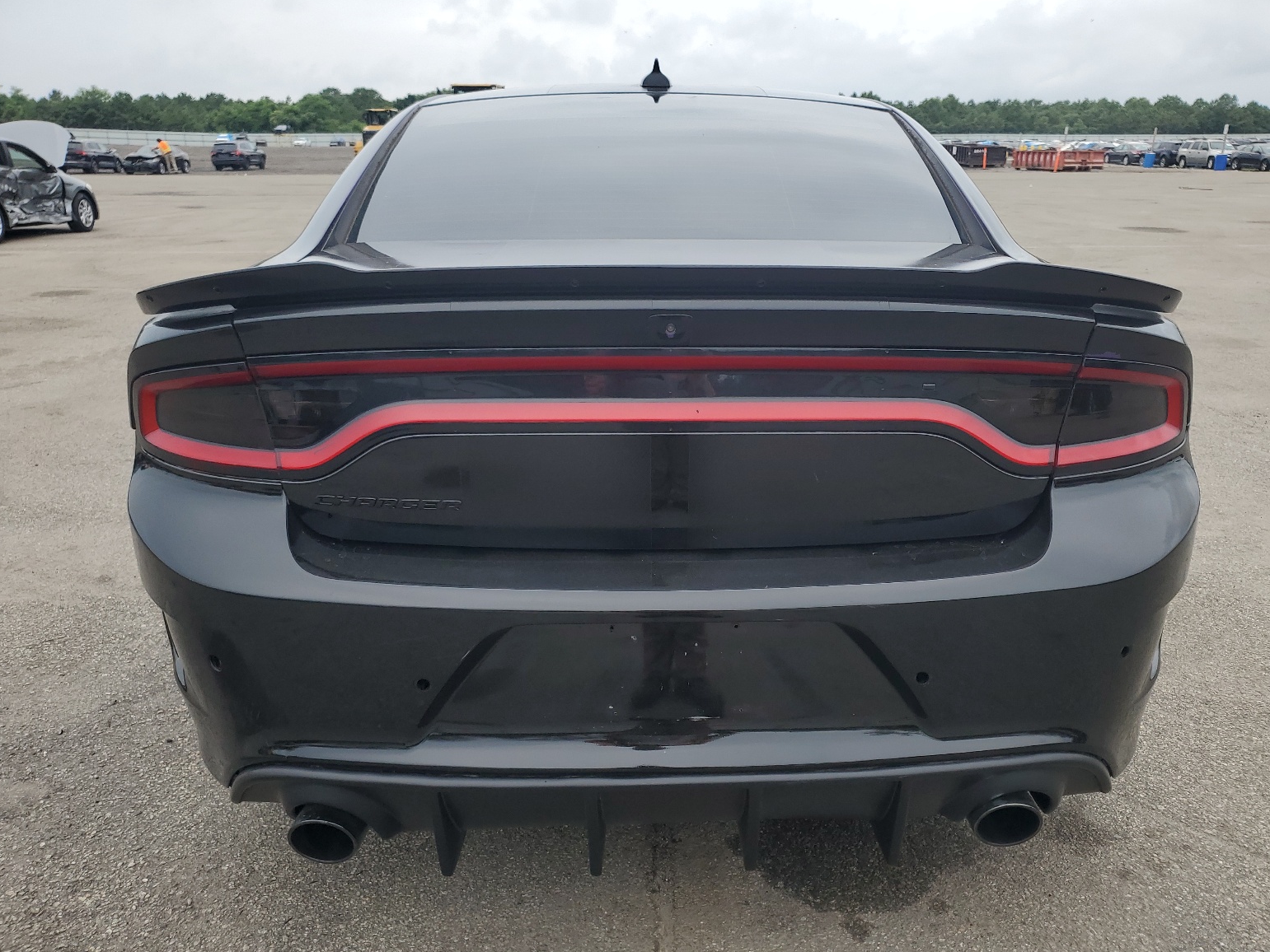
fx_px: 991
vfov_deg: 51.4
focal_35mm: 27
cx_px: 652
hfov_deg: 65.3
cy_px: 488
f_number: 1.5
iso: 50
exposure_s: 1/1667
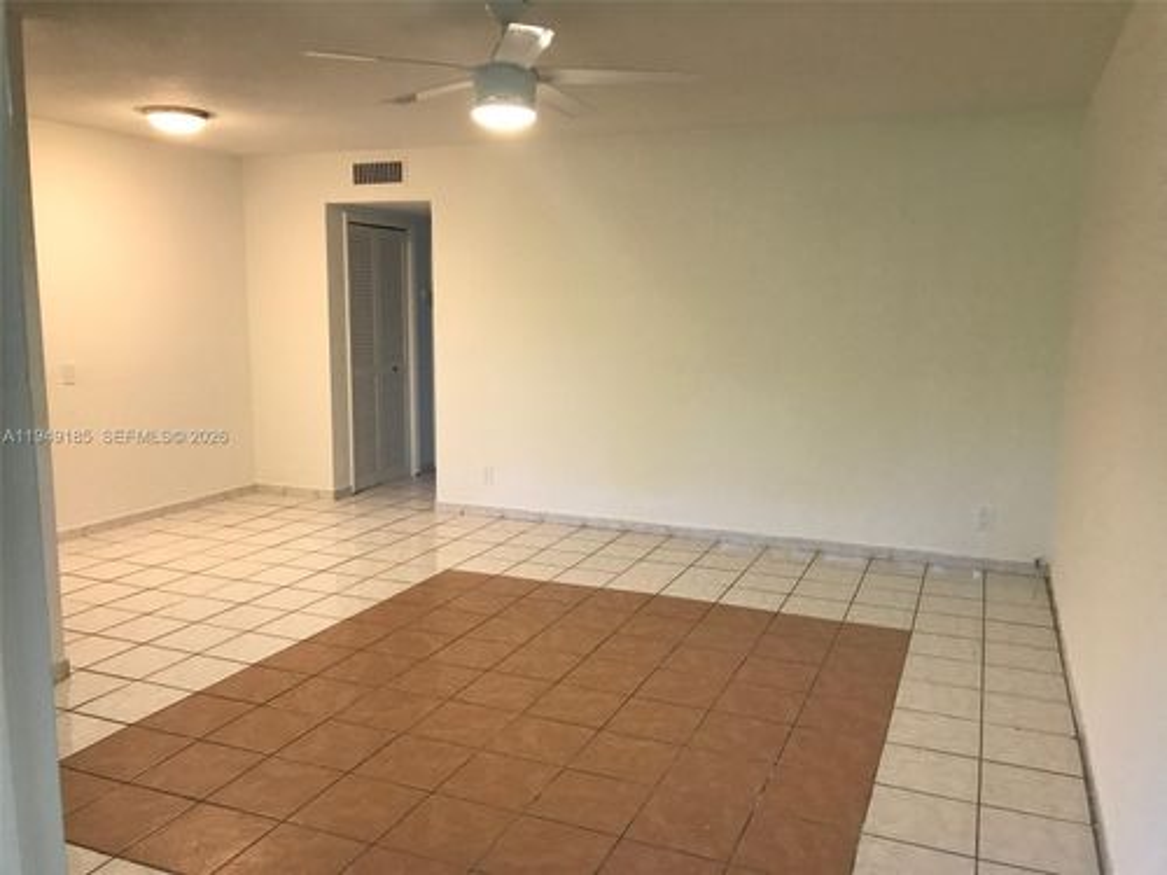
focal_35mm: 28
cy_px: 438
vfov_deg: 49.7
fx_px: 944
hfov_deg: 63.4
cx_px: 584
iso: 32
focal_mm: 3.99
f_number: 1.8
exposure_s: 1/30
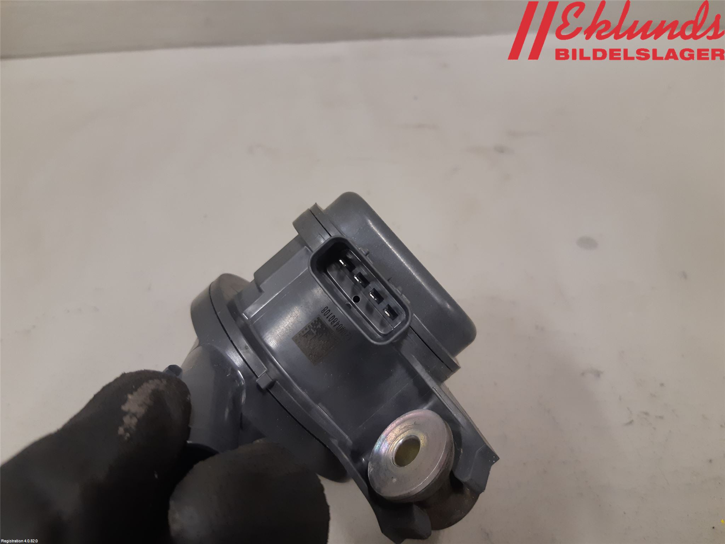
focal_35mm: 26
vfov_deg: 53.1
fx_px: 545
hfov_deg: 67.3
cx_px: 362
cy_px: 272
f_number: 1.7
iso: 125
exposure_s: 1/50
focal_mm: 3.93
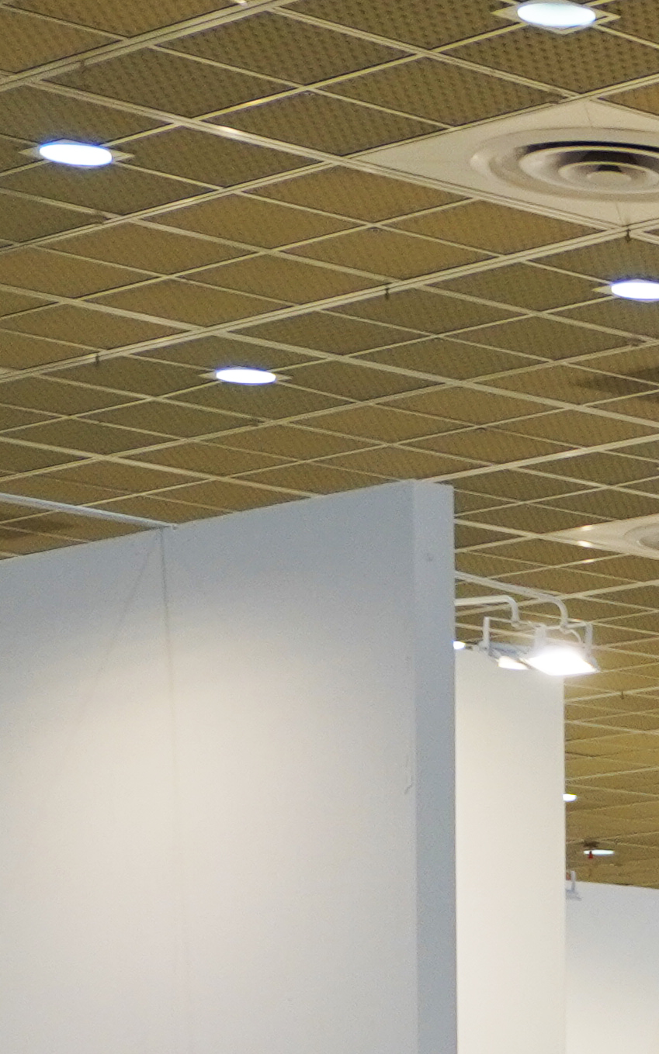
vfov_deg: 12.9
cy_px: 1450
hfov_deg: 7.8
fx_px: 4463
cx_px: 1590
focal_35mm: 155
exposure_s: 1/160
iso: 400
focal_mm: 23
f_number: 4
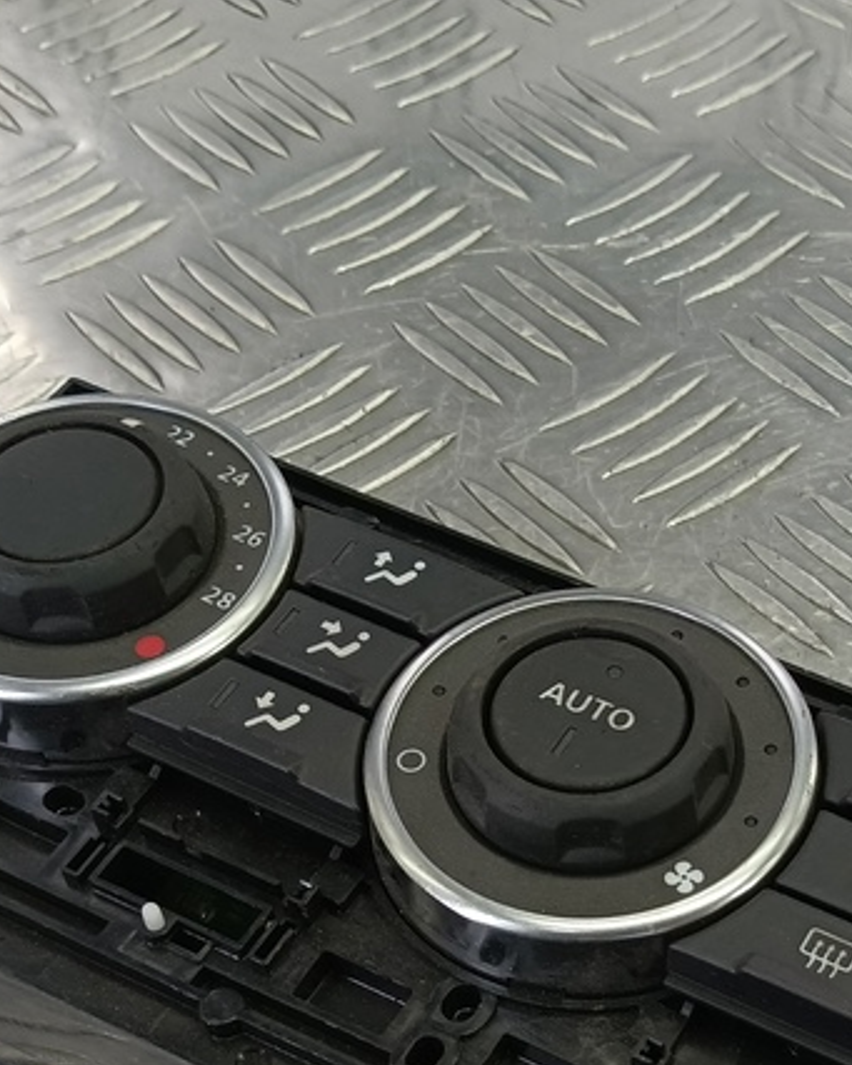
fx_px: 1701
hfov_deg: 27.5
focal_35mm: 54
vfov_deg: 33.0
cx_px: 682
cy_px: 958
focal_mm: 4.11
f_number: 1.6
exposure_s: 1/50
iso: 111
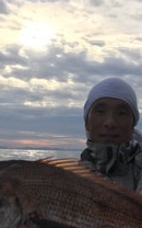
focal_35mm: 59
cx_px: 99
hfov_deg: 21.9
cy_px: 203
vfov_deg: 32.9
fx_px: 365
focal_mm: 4.15
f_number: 2.2
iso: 25
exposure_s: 1/1183
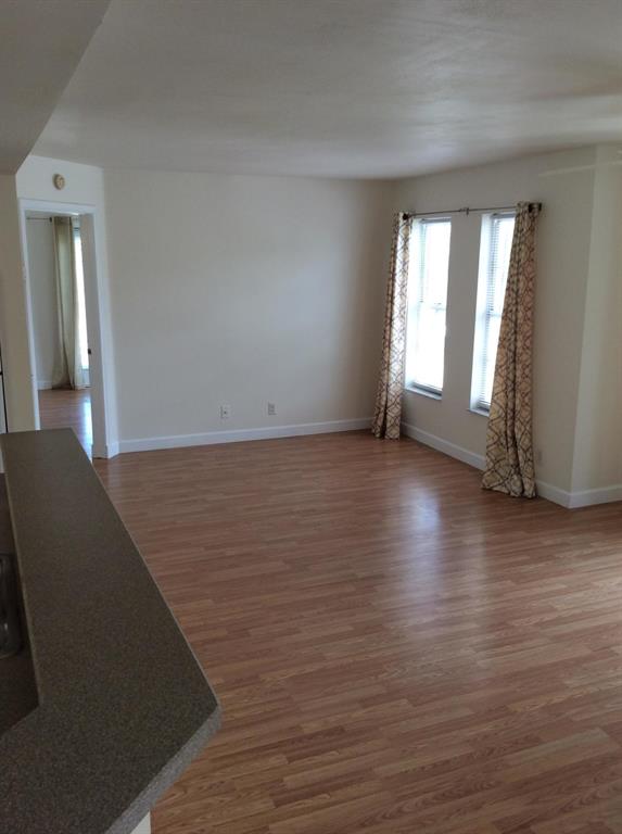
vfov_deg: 56.9
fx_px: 769
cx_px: 311
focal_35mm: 32
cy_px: 417
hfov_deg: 44.0
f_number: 2.4
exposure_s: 1/40
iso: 32
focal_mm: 3.3
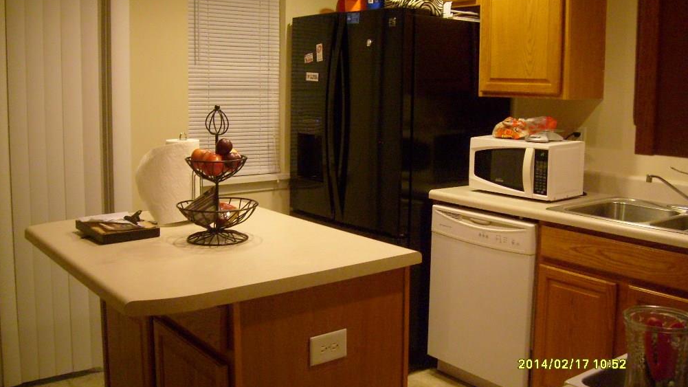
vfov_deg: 30.3
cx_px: 348
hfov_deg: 51.6
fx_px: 711
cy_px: 155
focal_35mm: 39
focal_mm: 5.8
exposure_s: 1/15
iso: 200
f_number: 2.8
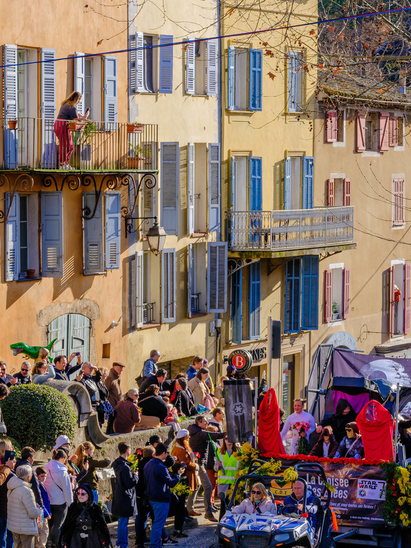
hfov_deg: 13.9
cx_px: -13
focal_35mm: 105
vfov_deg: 18.4
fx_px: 1663
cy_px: 488
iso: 320
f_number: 11
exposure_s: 1/125
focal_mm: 55
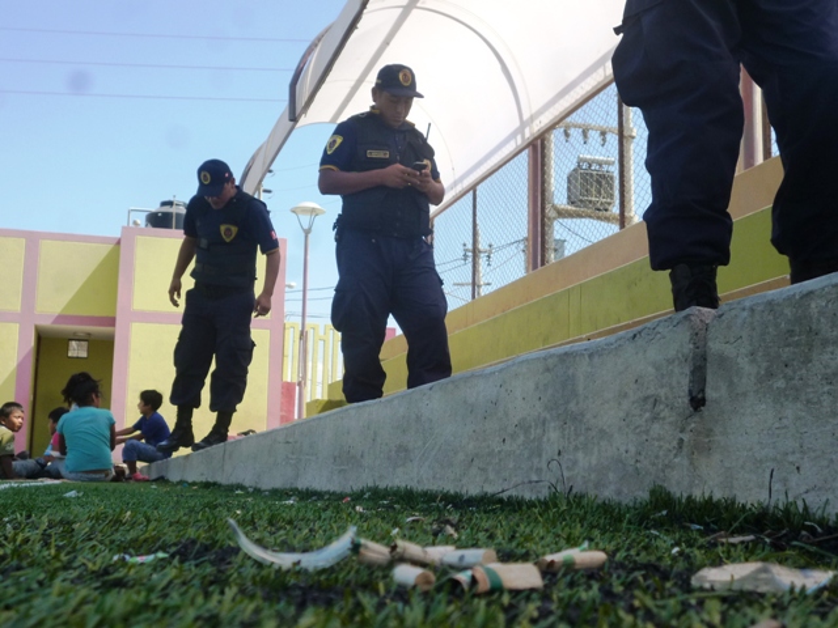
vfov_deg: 30.3
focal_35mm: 48
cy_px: 314
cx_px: 419
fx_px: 1162
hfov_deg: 39.7
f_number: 4
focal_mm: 8.6
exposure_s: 1/400
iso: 160
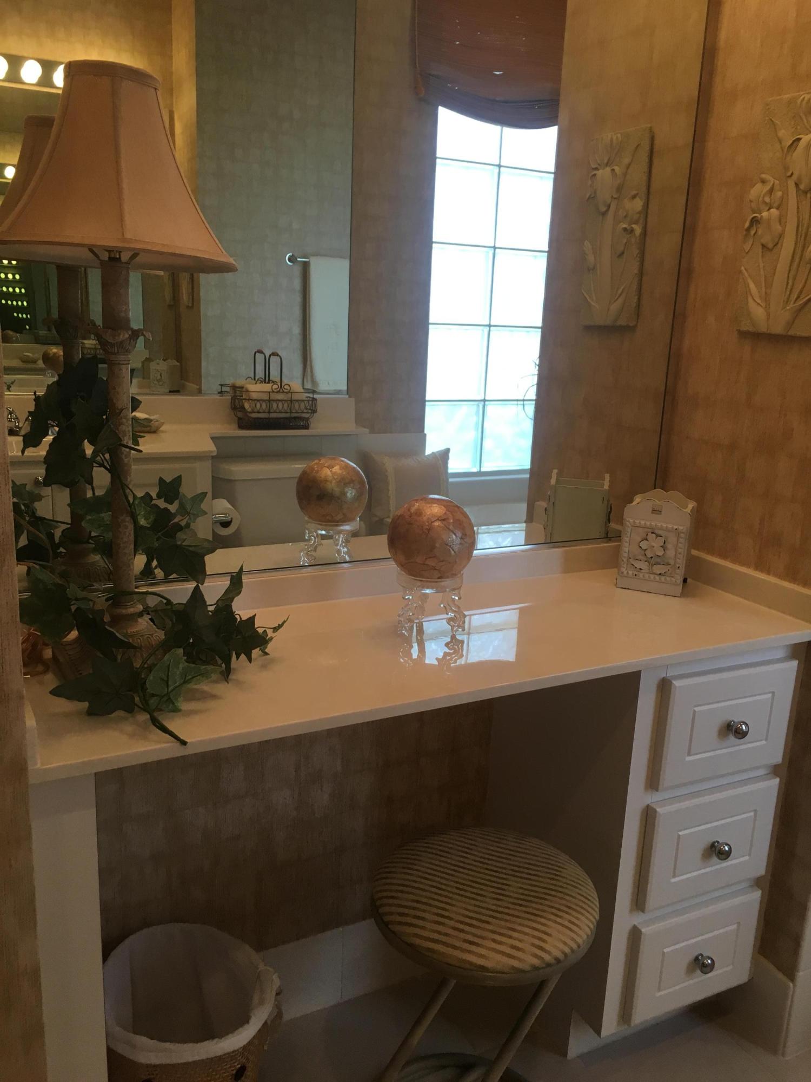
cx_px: 406
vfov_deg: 61.7
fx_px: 906
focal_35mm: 29
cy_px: 541
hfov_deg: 48.2
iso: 25
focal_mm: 4.15
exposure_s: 1/30
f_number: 2.2
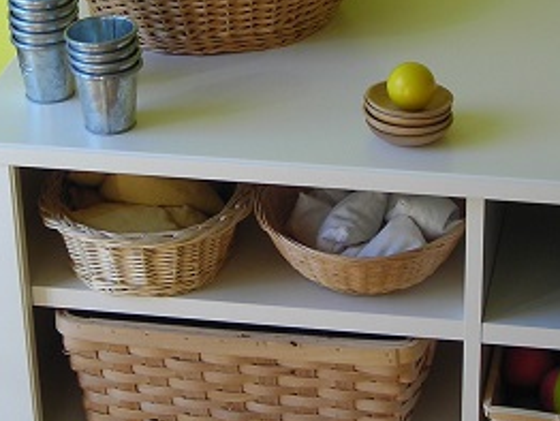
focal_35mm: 116
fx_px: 1878
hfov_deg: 17.0
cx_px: 274
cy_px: 184
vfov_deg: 12.8
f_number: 3.2
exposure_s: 1/36.3
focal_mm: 6.3
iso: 50
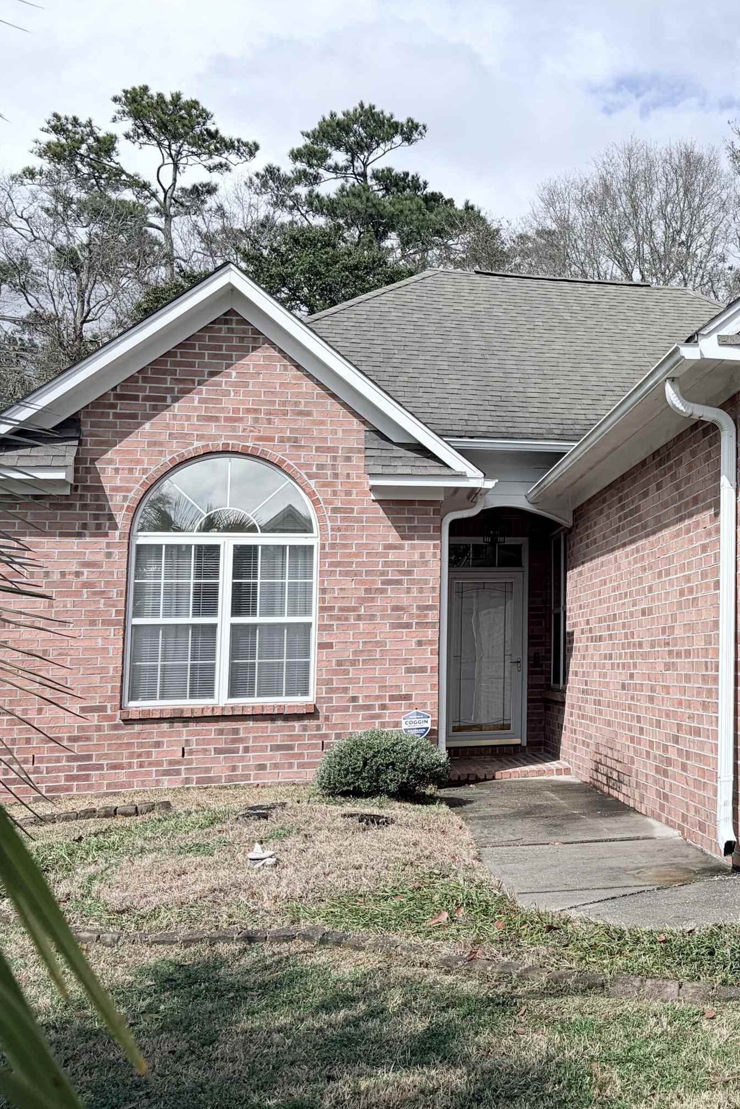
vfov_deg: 47.3
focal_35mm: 41
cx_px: 764
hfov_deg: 30.1
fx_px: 1264
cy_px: 488
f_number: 1.6
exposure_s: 1/6329
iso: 50
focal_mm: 5.96
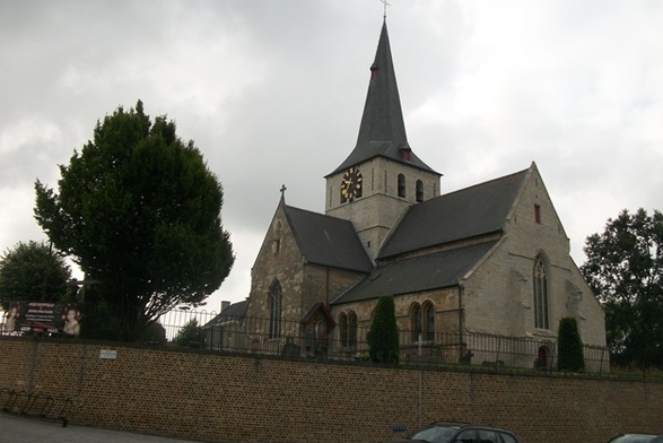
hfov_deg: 55.8
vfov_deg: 38.9
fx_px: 626
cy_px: 223
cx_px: 325
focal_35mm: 34
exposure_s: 1/125
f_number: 8.8
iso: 80
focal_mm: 5.7
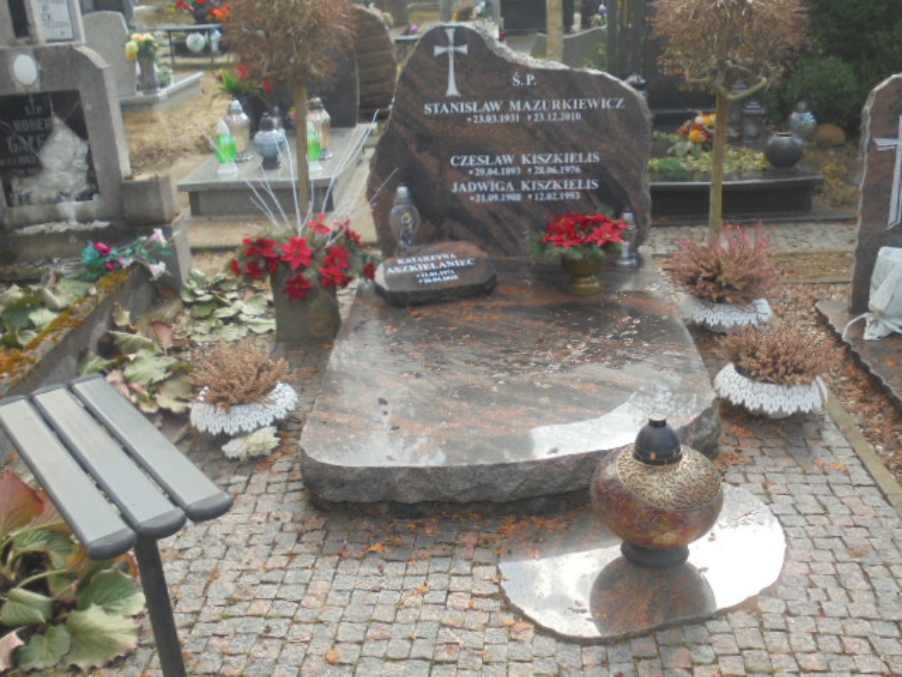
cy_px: 338
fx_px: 990
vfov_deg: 37.7
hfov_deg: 49.0
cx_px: 451
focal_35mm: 38
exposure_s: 1/160
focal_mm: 6.9
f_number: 4.2
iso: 100
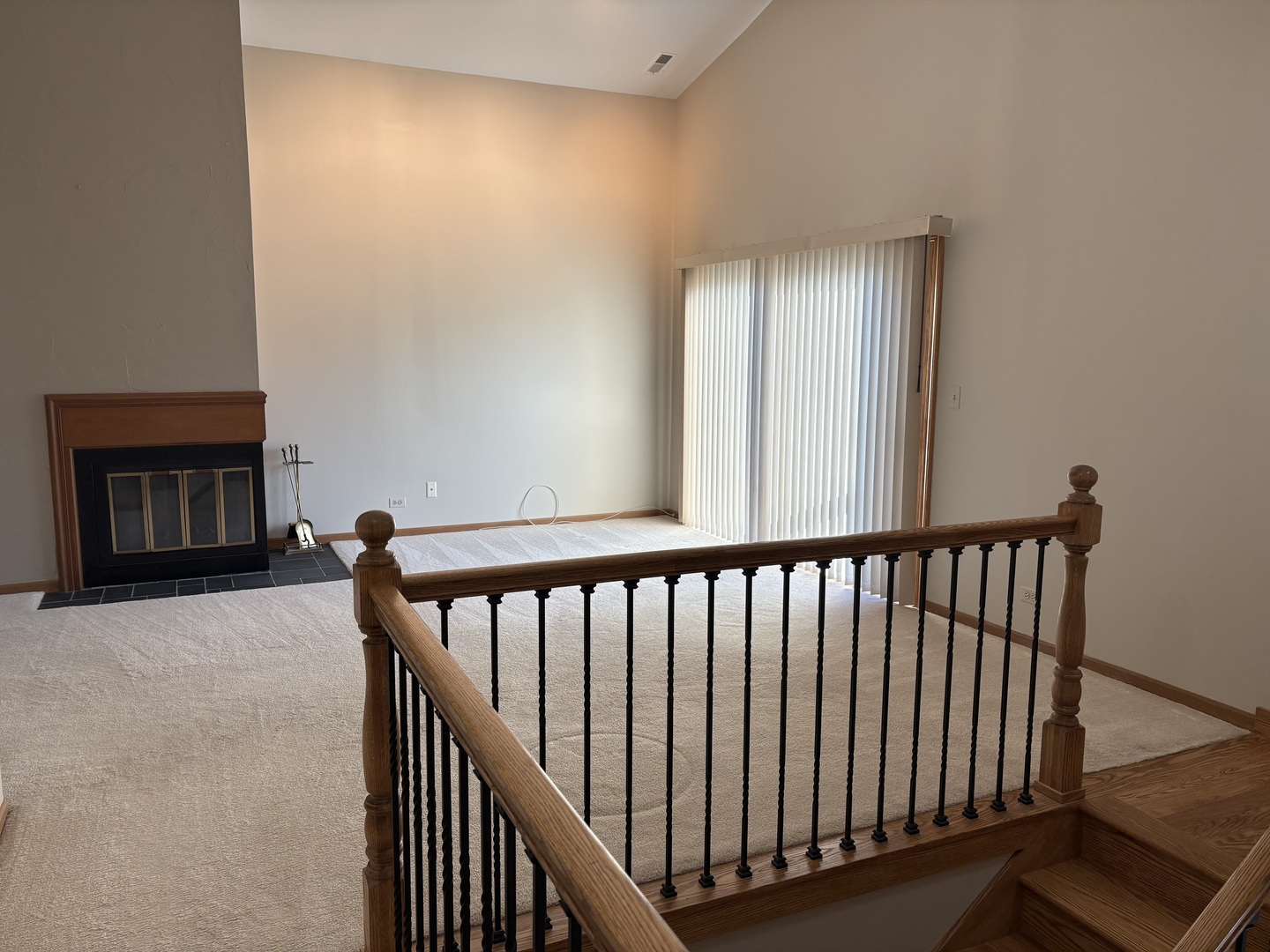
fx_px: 954
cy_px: 476
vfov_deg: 53.1
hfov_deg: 67.3
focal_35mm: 26
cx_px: 635
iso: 64
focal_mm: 5.96
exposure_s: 1/120
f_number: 1.6
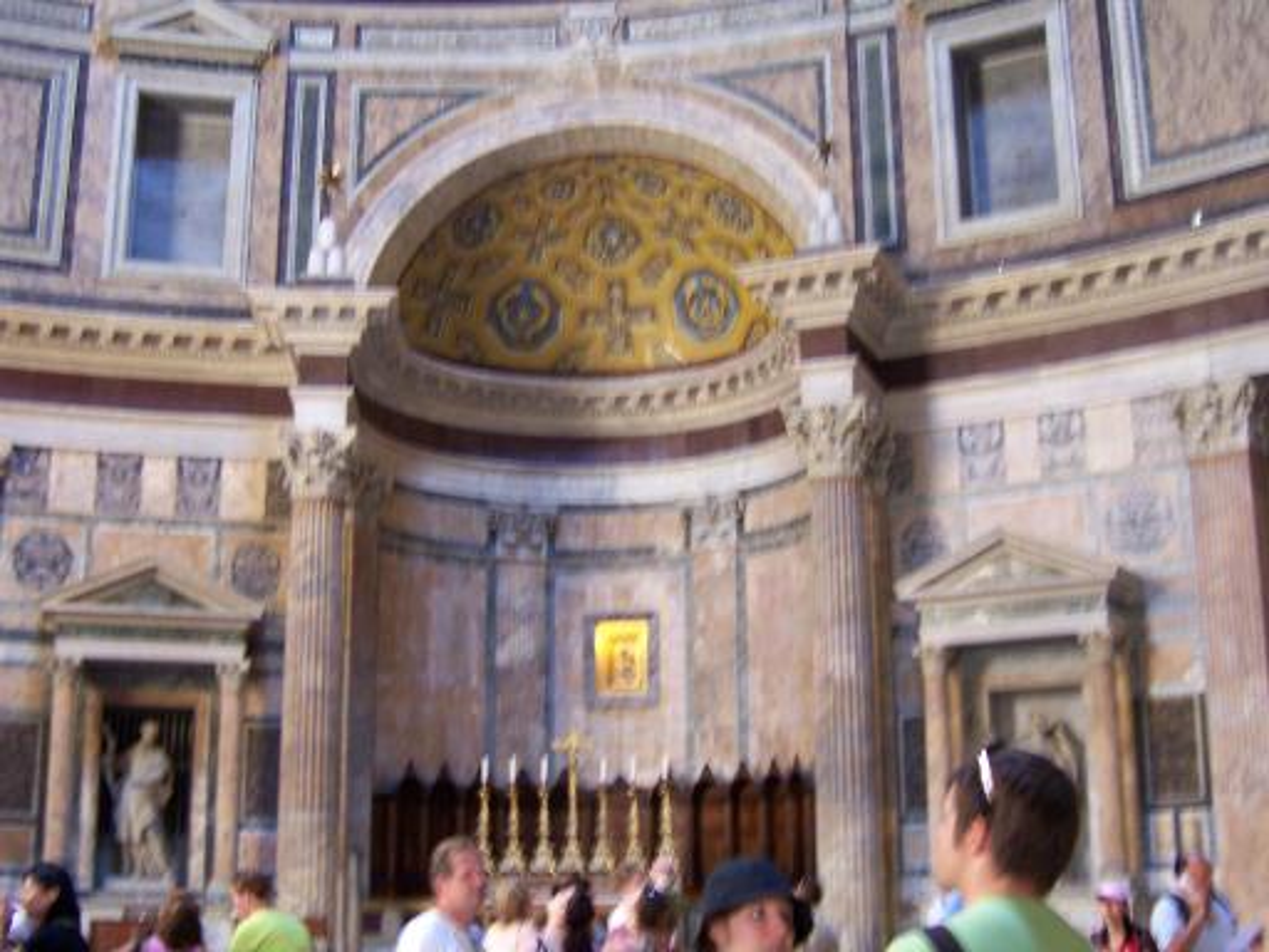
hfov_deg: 42.9
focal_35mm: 44
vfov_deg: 32.9
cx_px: 634
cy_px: 476
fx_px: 1613
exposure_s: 1/8
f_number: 3.3
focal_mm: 7.3
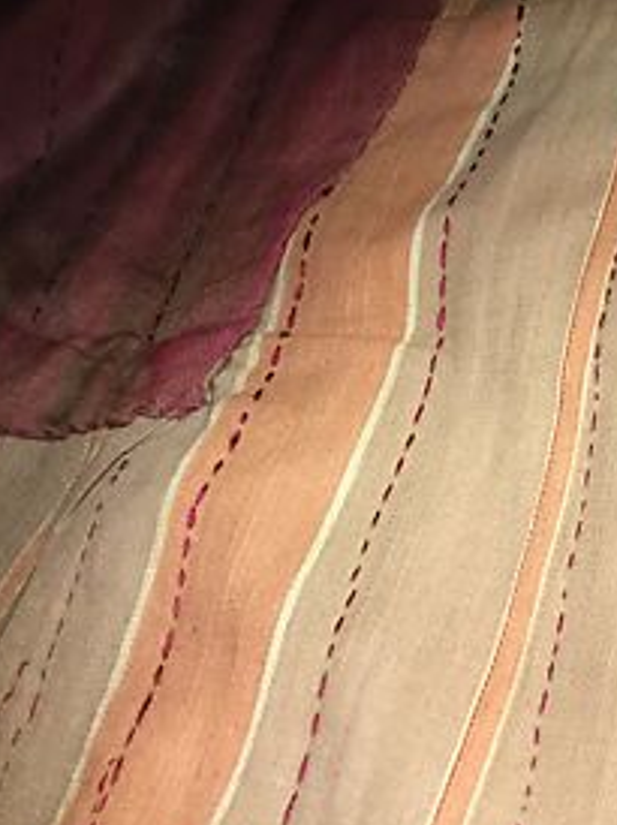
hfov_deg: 21.3
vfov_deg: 27.2
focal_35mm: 68
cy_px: 27
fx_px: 1619
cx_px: 497
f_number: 2.4
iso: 160
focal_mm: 3.3
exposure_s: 1/30
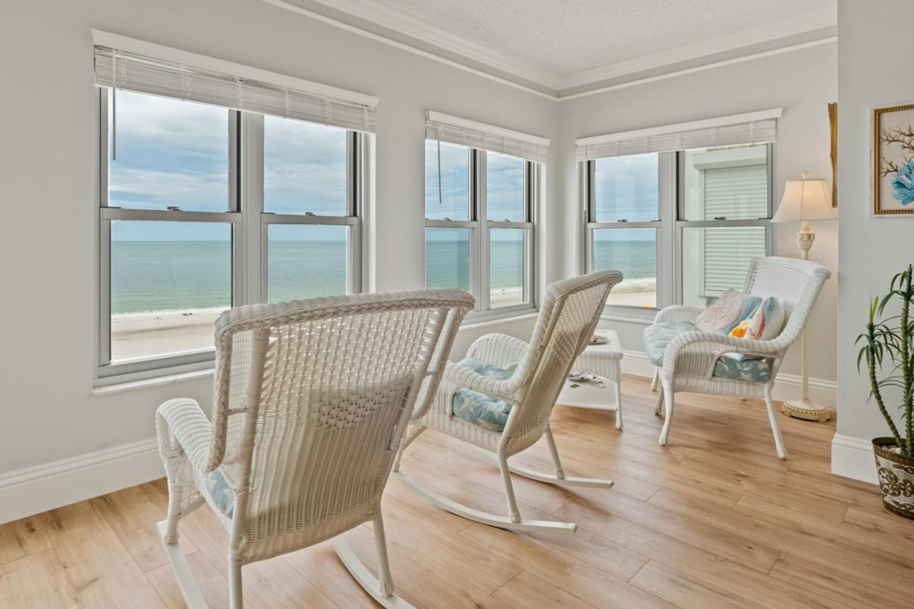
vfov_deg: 57.3
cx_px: 418
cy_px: 232
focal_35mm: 22
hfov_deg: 79.3
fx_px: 550
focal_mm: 16.5
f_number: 7.1
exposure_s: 1/60
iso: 250
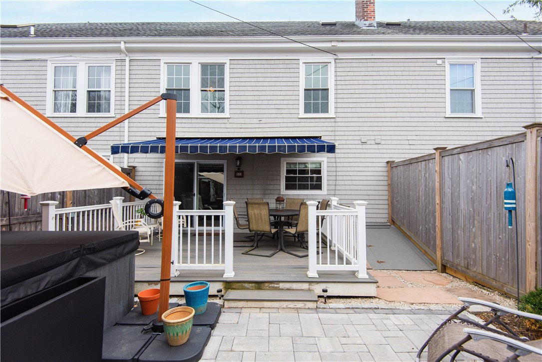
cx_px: 271
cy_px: 181
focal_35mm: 16
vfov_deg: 73.8
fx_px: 241
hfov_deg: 96.7
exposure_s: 1/800
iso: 250
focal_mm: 16
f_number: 4
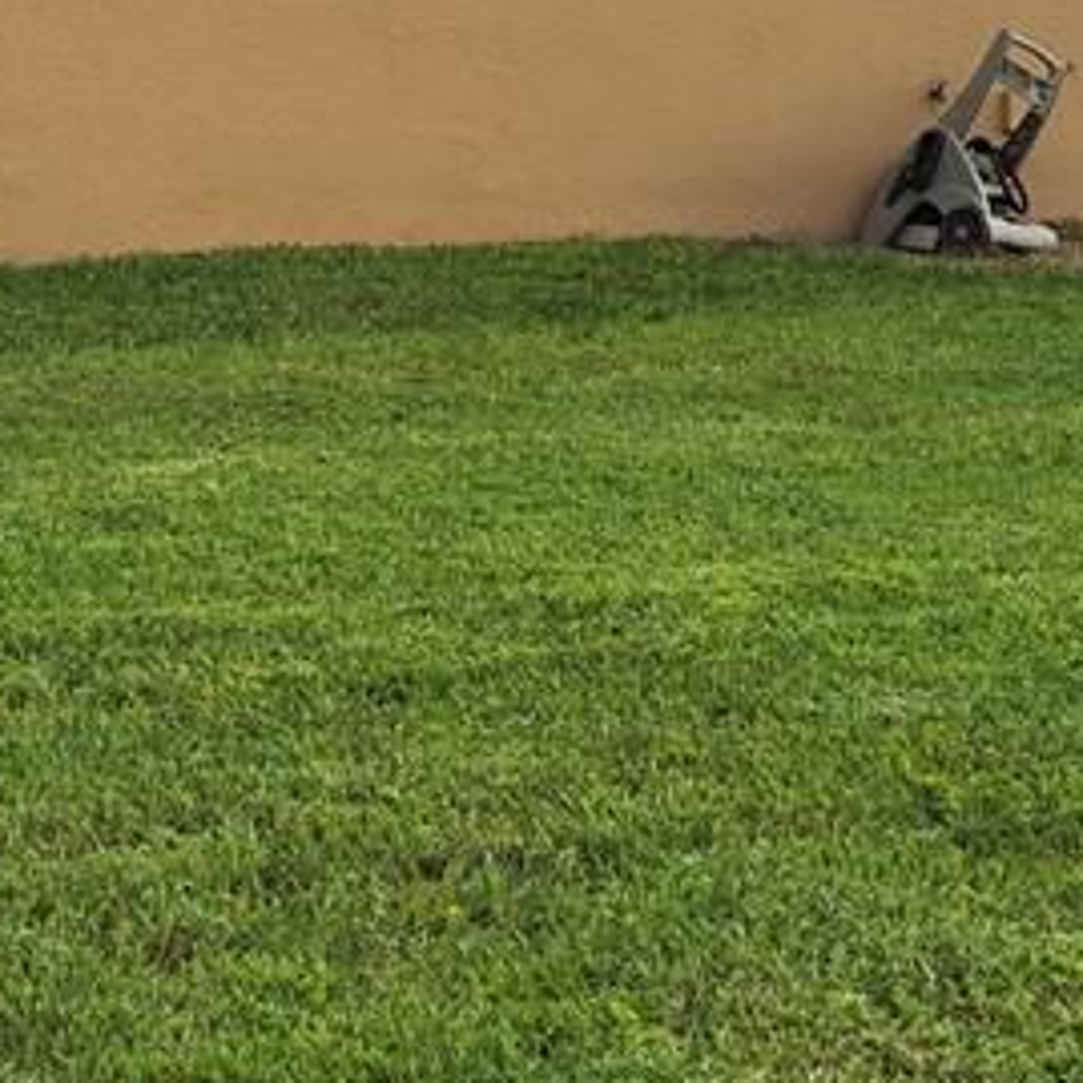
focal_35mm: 121
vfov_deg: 14.3
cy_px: 113
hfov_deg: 14.4
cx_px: 326
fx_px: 4283
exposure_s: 1/5778
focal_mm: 6.3
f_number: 1.7
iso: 80
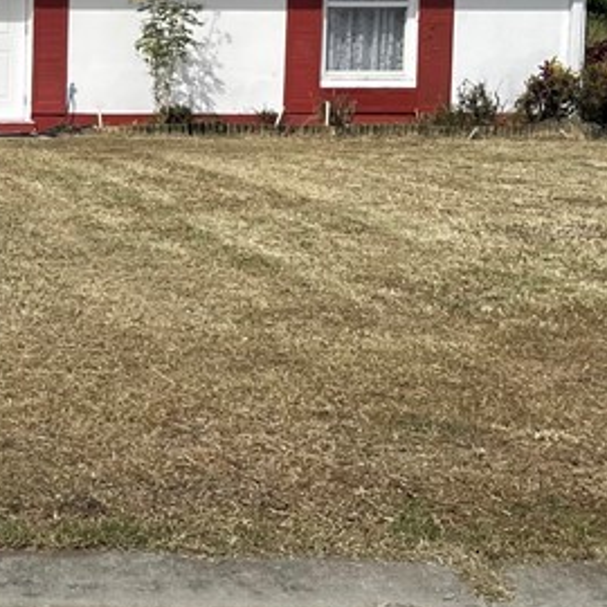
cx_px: -321
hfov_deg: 17.7
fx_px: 1726
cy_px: 209
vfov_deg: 19.9
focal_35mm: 87
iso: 32
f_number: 1.6
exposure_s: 1/5291
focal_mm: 4.2
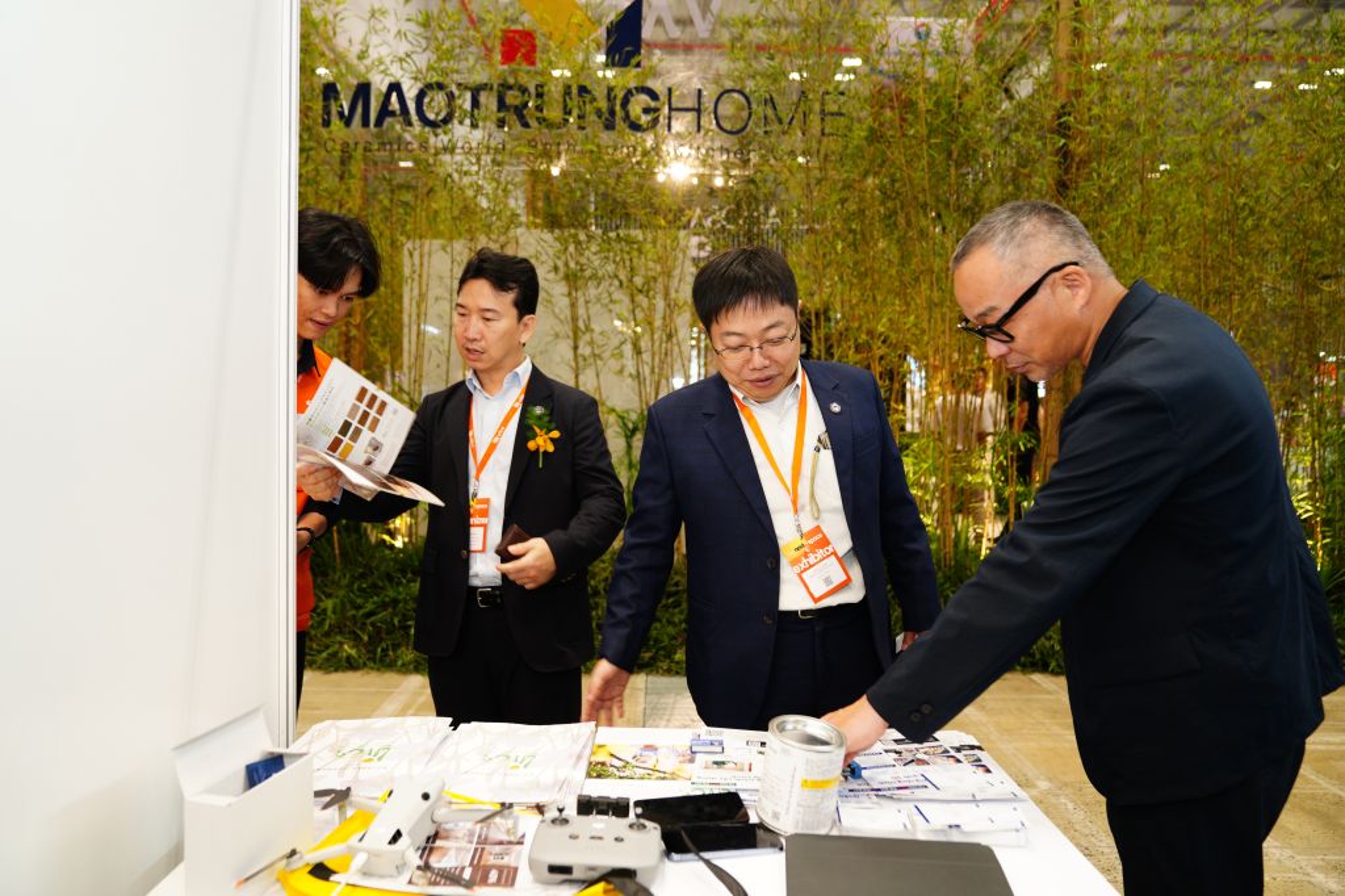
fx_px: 934
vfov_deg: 51.3
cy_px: 448
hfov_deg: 71.5
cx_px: 672
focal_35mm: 25
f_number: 2.8
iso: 1000
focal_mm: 25
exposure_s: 1/125
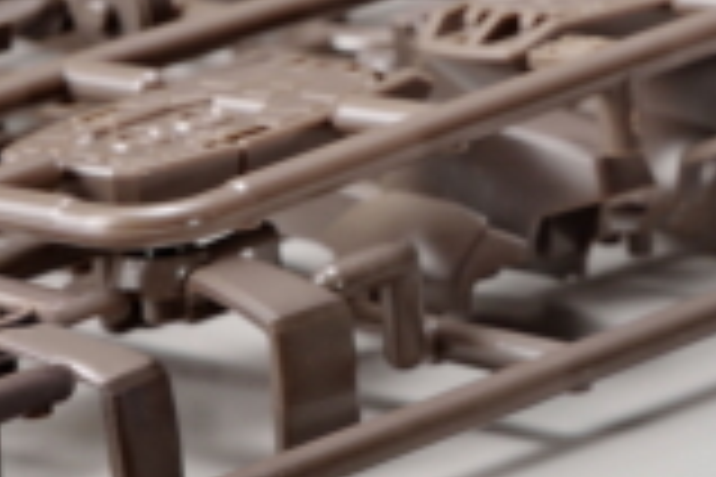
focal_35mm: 416
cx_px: 702
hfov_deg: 4.9
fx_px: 8273
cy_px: -263
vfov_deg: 3.3
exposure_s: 1/125
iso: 140
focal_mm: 66
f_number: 19
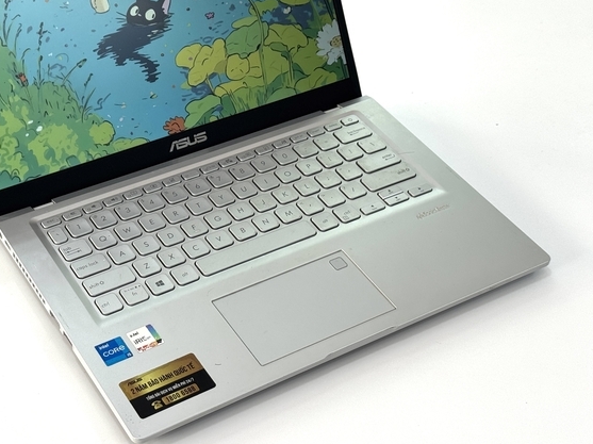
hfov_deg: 28.0
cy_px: 147
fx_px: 1181
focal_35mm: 69
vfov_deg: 21.2
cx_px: 210
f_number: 1.78
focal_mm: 6.76
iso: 50
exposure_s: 1/167
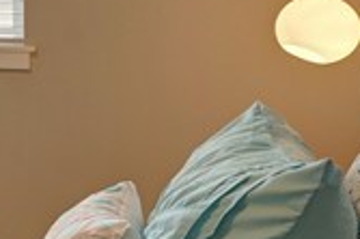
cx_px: -370
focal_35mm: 91
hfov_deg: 16.6
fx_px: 909
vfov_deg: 14.7
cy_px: -12
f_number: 8
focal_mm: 14
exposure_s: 1/30
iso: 400
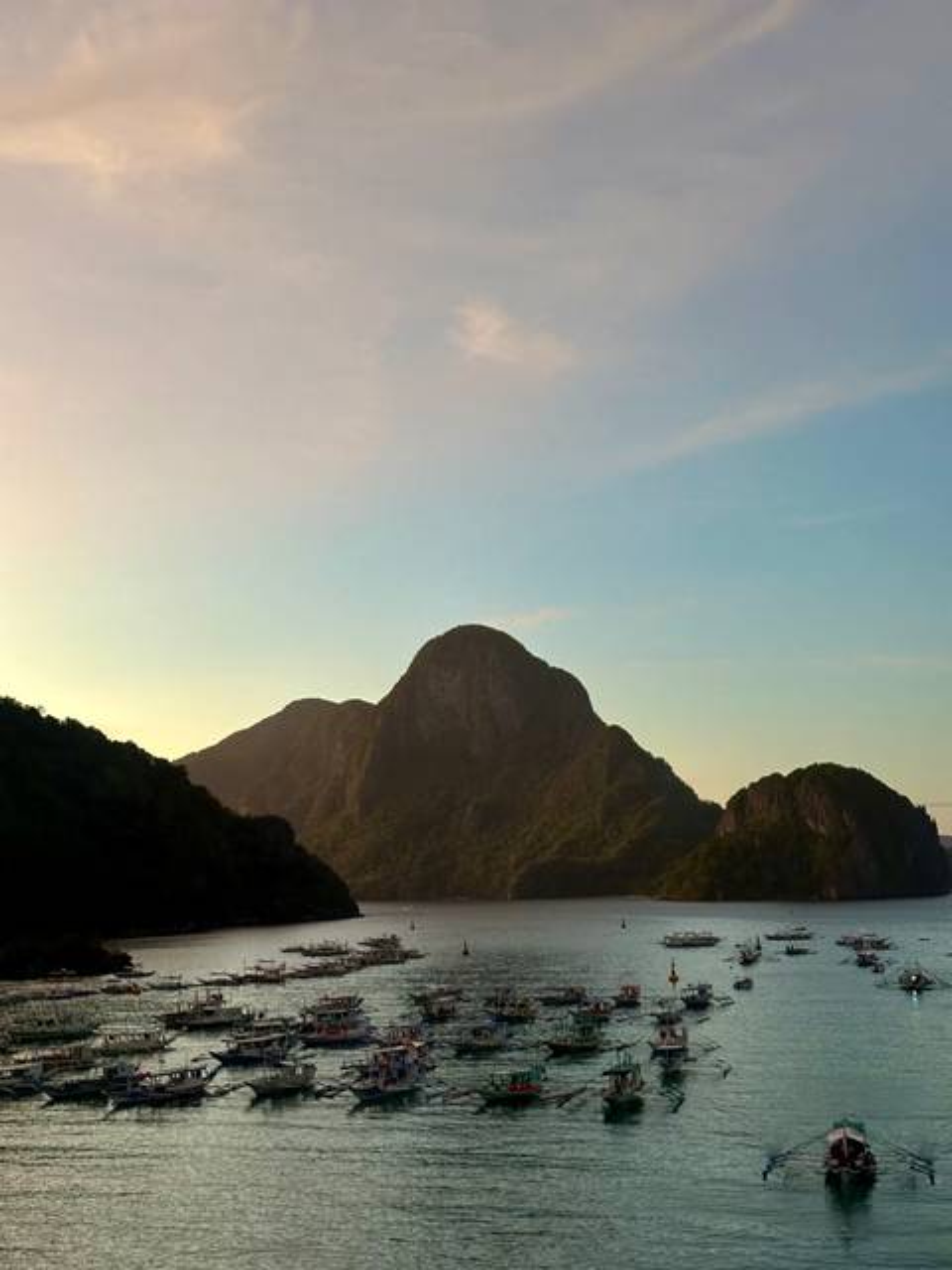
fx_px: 1760
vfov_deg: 39.7
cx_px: 476
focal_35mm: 48
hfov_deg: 30.3
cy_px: 635
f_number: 1.78
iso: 200
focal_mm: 6.86
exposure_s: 1/60
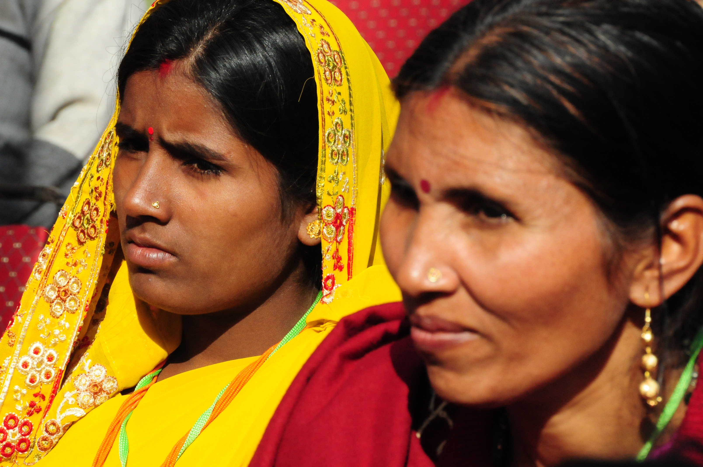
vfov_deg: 4.6
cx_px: 352
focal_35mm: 300
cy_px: 234
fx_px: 5851
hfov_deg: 6.9
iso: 1600
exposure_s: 1/1000
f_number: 16
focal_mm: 200
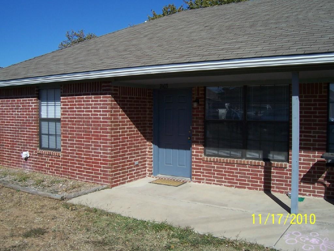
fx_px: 328
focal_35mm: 34
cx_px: 167
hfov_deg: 54.0
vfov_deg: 41.8
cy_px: 126
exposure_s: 1/750
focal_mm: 5.6
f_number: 5.6
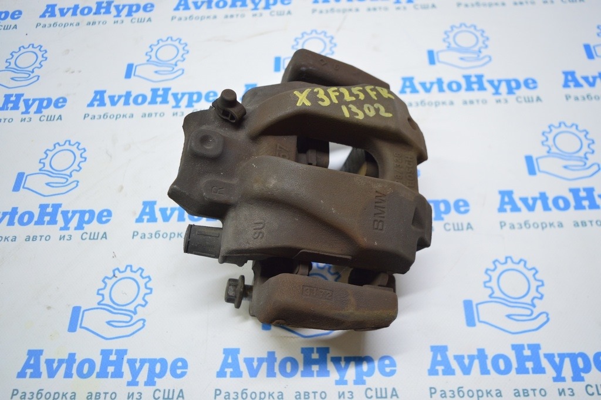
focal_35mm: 30
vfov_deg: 43.5
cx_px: 300
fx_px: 500
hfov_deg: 62.0
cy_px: 200
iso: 400
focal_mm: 20
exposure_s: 1/50
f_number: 3.8
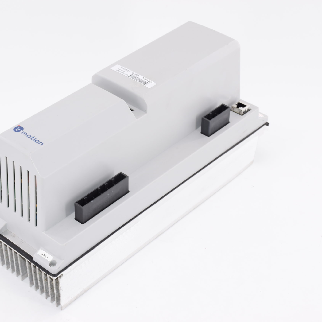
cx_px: 125
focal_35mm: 81
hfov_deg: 21.4
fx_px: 852
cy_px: 162
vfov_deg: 21.4
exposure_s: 1/40
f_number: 13
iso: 200
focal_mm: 42
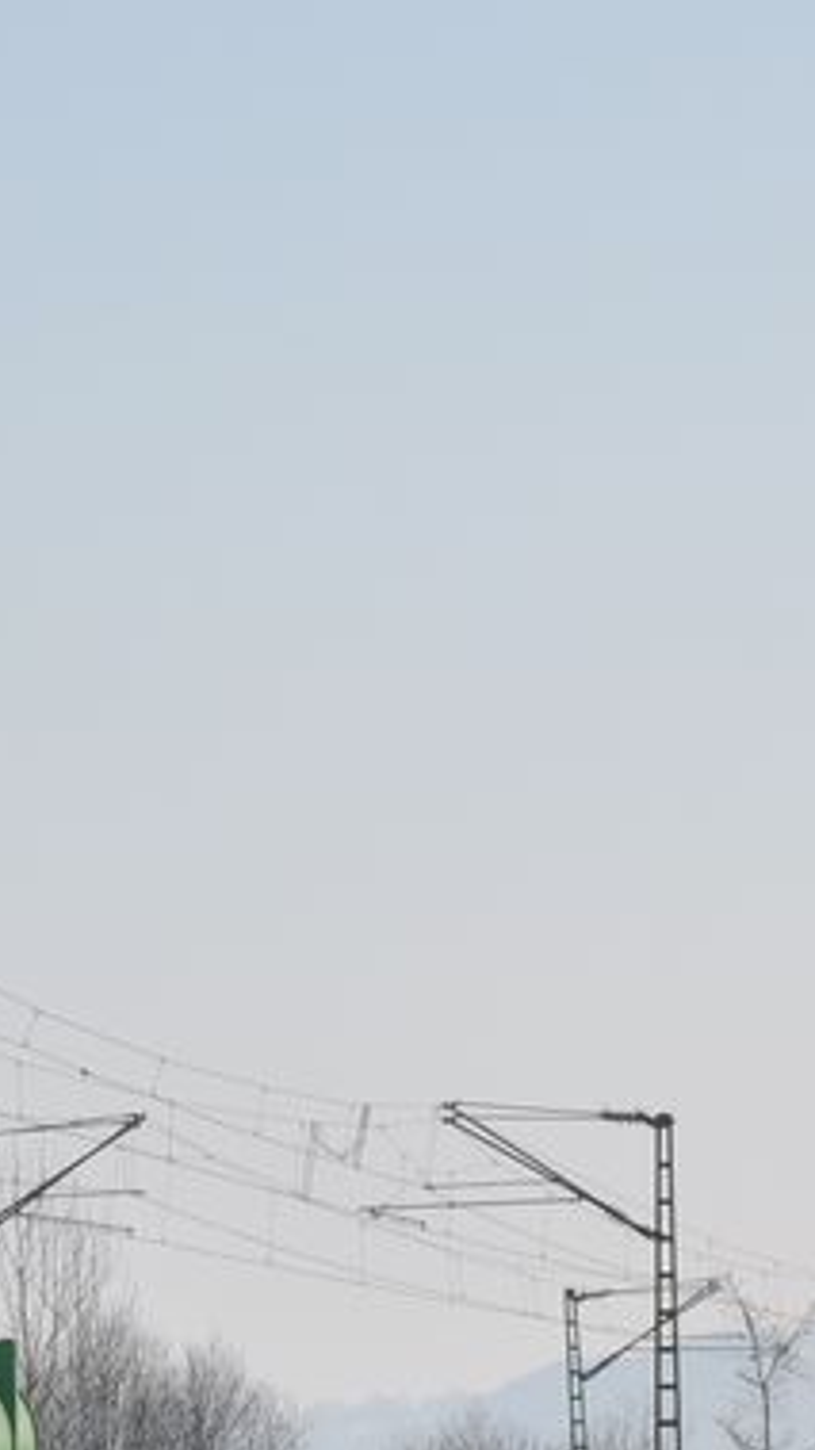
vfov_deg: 7.3
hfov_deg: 4.1
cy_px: 991
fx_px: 11418
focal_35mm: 297
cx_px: -329
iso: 200
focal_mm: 70
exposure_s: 1/500
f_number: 10
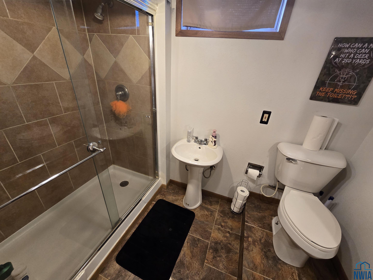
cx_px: 186
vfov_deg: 89.9
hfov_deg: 106.2
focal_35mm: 13
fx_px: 140
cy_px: 140
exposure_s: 1/60
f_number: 2.2
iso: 200
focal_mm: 2.2
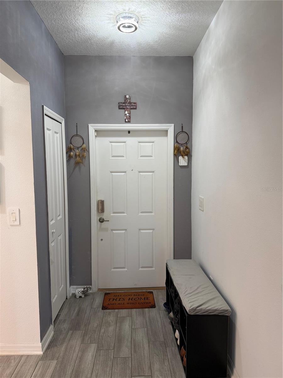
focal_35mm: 24
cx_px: 142
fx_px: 262
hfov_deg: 56.8
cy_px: 189
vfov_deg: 71.6
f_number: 1.78
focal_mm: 6.76
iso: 160
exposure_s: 1/60
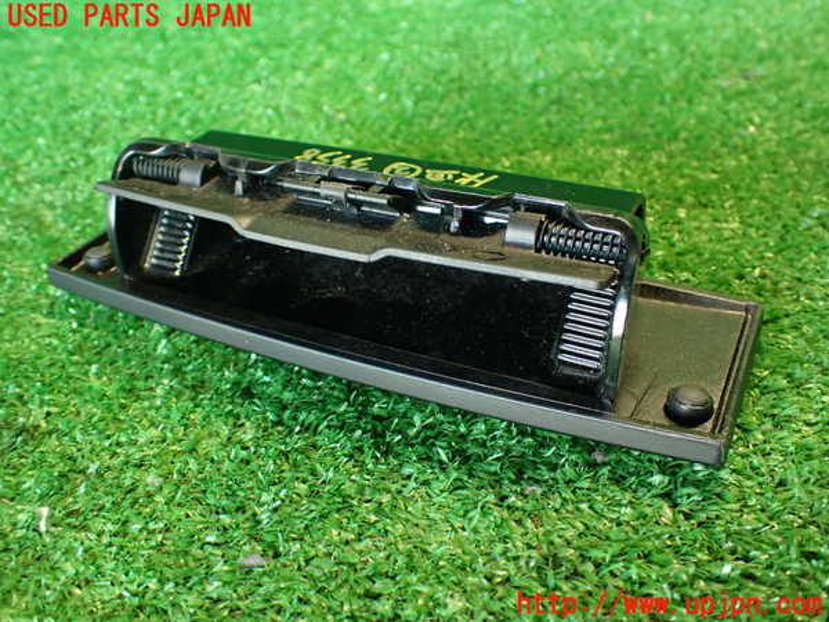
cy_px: 311
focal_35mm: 32
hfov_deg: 56.8
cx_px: 414
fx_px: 766
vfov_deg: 44.2
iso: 500
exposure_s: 1/30
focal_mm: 5.79
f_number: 2.4
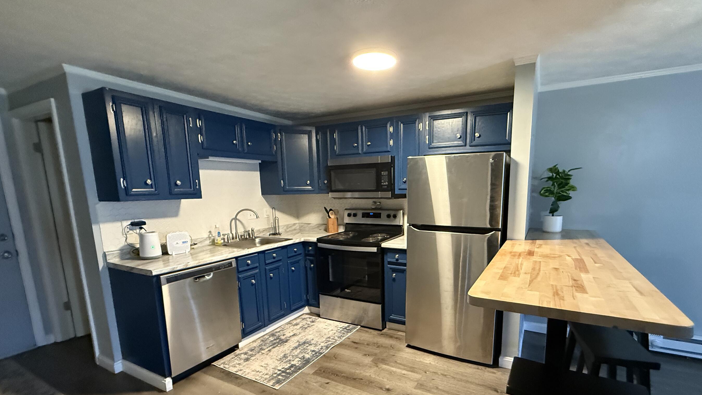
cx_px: 383
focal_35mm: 17
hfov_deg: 95.7
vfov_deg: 63.3
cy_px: 240
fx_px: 316
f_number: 2.2
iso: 800
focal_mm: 2.22
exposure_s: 1/60
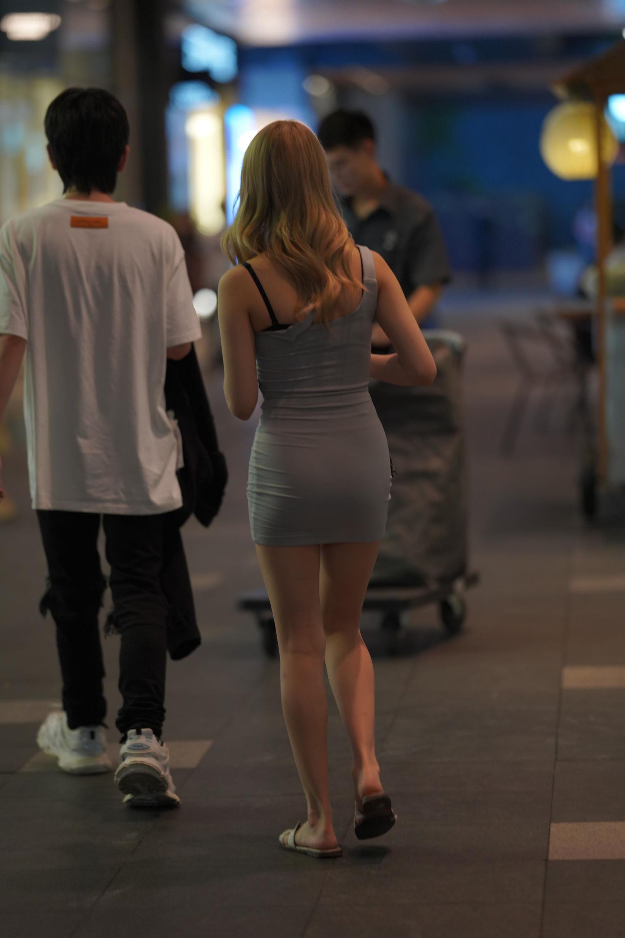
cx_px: 312
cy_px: 469
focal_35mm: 135
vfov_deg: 15.2
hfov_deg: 10.2
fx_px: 3516
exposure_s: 1/320
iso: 1000
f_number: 1.8
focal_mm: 135
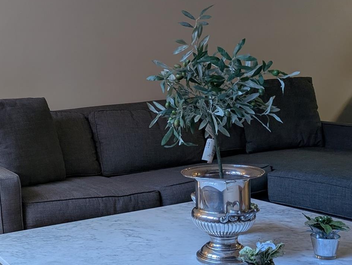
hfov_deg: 34.7
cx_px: 34
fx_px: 529
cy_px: 151
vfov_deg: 28.1
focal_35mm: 52
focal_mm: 6.9
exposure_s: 1/120
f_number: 1.68
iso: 62
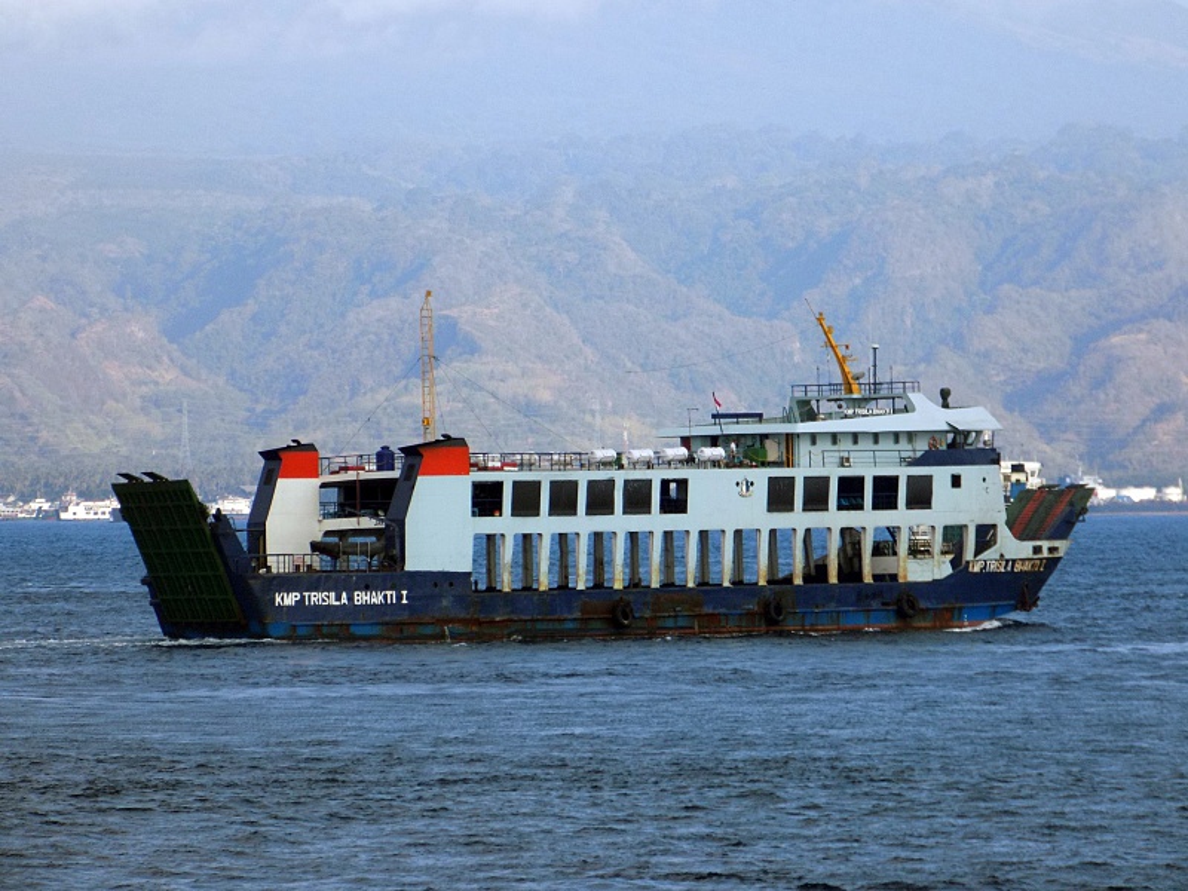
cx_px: 594
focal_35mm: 217
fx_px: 7447
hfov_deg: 9.1
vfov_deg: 6.8
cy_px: 446
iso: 80
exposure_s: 1/200
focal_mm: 38.6
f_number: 5.5
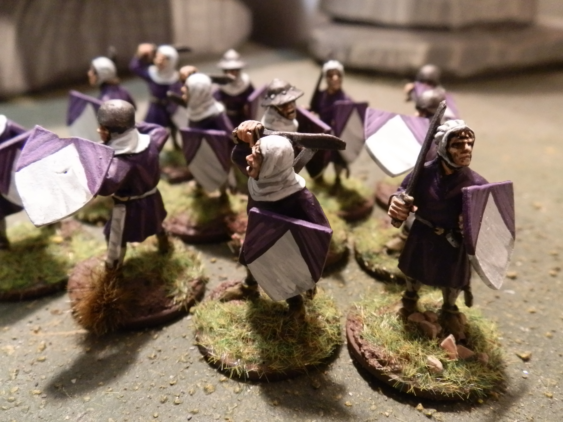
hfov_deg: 63.4
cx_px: 282
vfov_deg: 49.7
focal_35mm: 28
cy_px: 211
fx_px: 455
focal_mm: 5
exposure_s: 1/40
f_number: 3.1
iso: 400
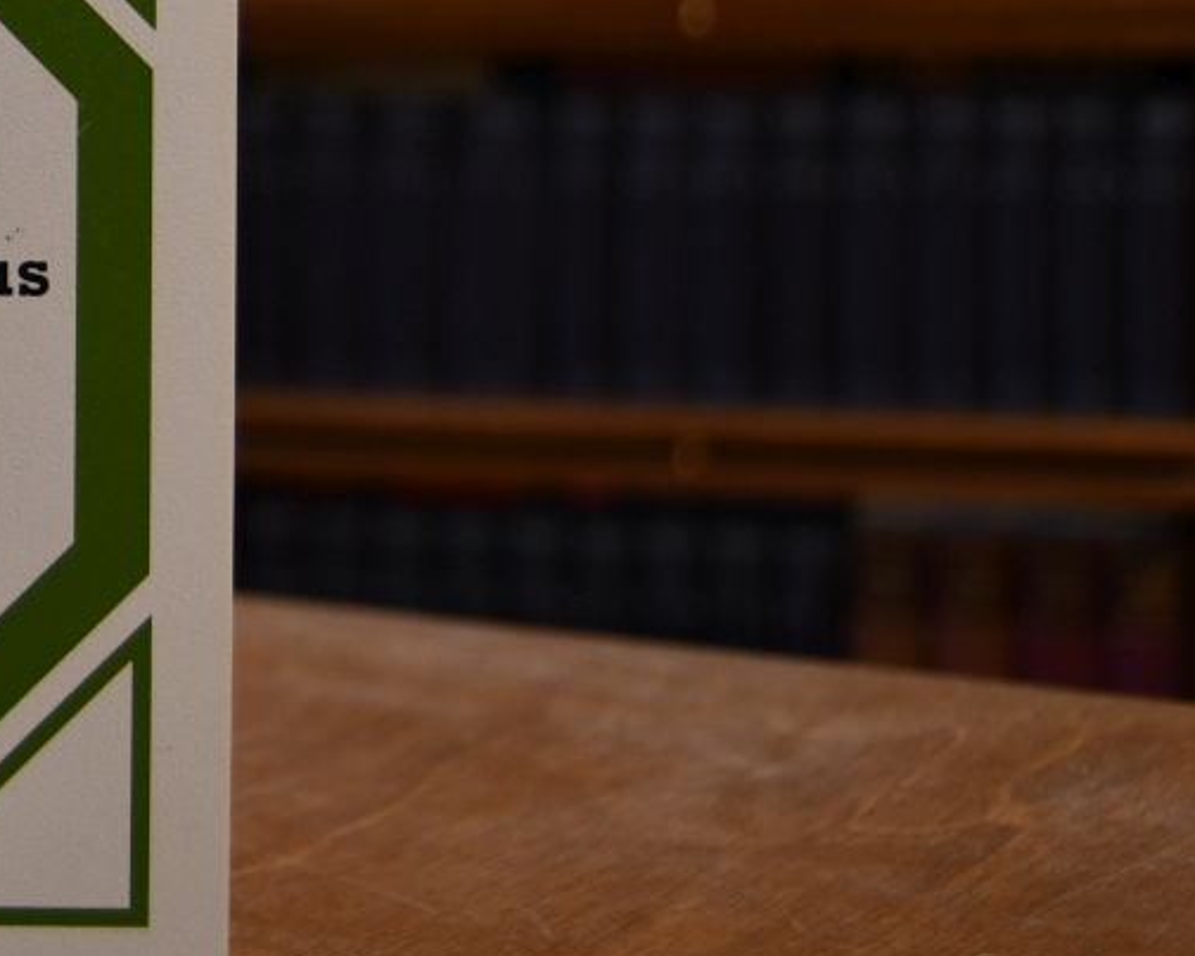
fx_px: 3041
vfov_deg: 17.6
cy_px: 101
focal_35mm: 86
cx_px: -460
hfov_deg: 20.0
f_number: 3.5
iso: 800
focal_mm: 22
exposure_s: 1/160
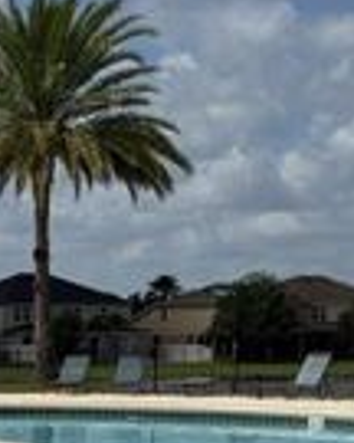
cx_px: -290
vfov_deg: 15.2
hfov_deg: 11.7
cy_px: 532
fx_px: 1598
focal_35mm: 122
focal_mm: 6.76
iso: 80
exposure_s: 1/10417
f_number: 1.78
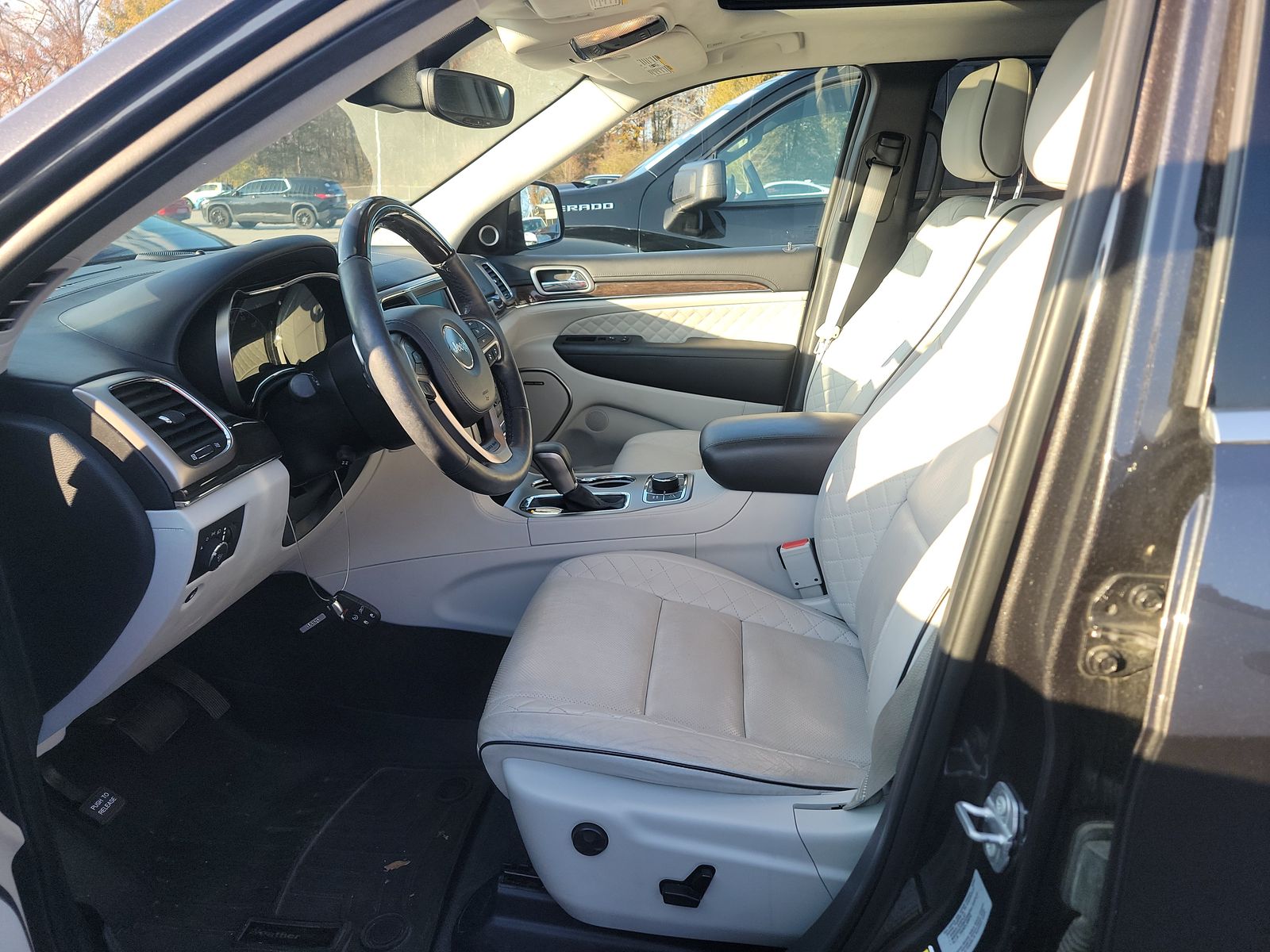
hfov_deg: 71.6
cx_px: 635
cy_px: 476
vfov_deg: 56.8
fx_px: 881
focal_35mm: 24
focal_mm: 6.7
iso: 65
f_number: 1.8
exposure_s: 1/119
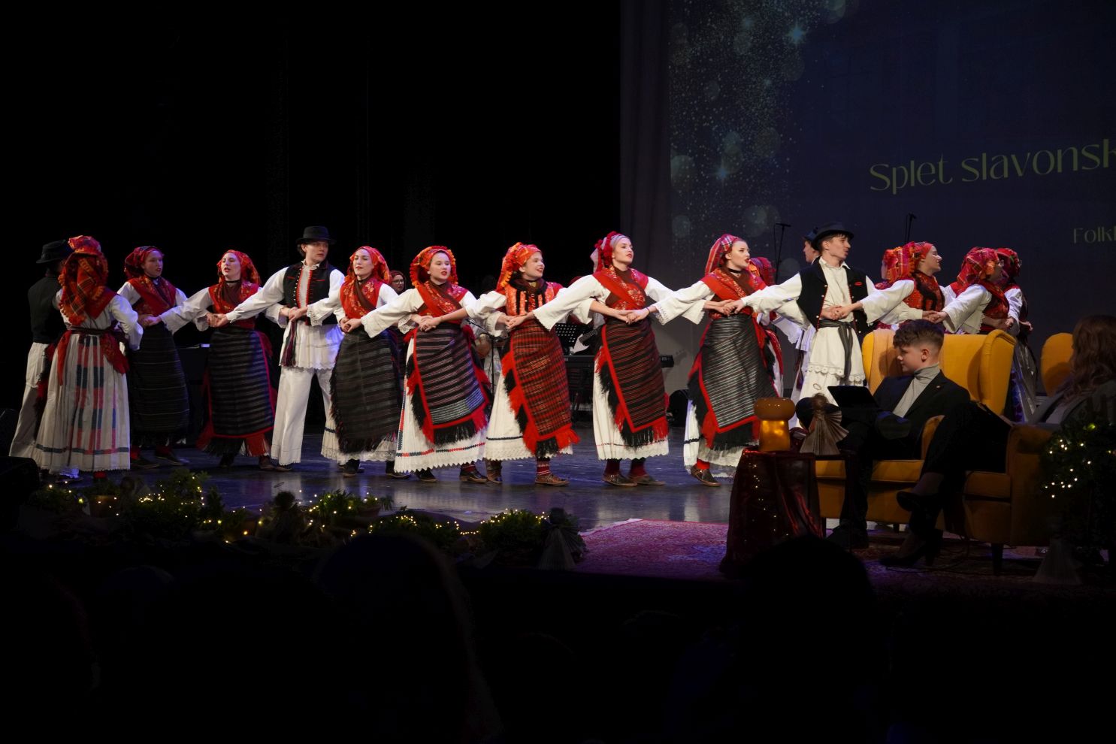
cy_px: 372
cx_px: 558
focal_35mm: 51
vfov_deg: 26.6
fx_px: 1576
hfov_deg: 39.0
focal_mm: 33.9
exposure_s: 1/160
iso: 1250
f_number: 3.5
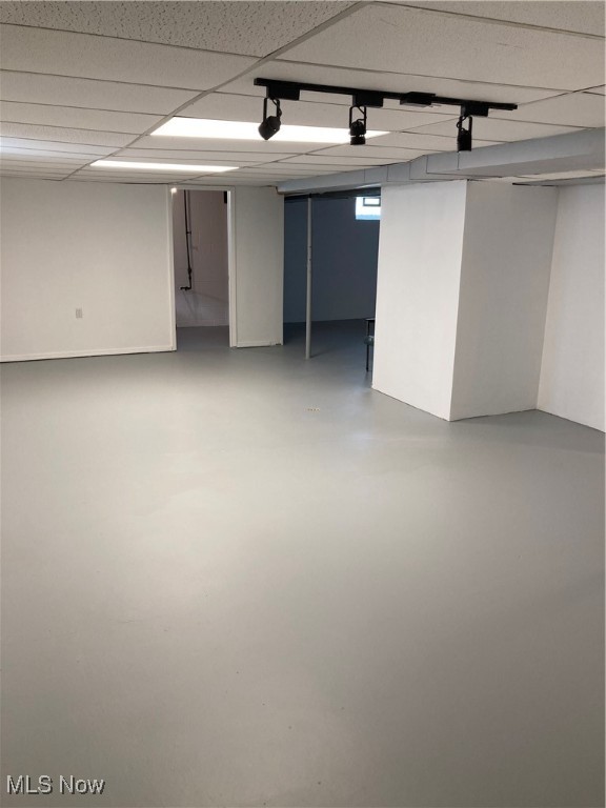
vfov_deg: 63.4
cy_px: 404
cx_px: 303
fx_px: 654
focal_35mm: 28
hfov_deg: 49.7
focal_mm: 3.99
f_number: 1.8
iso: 64
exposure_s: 1/60
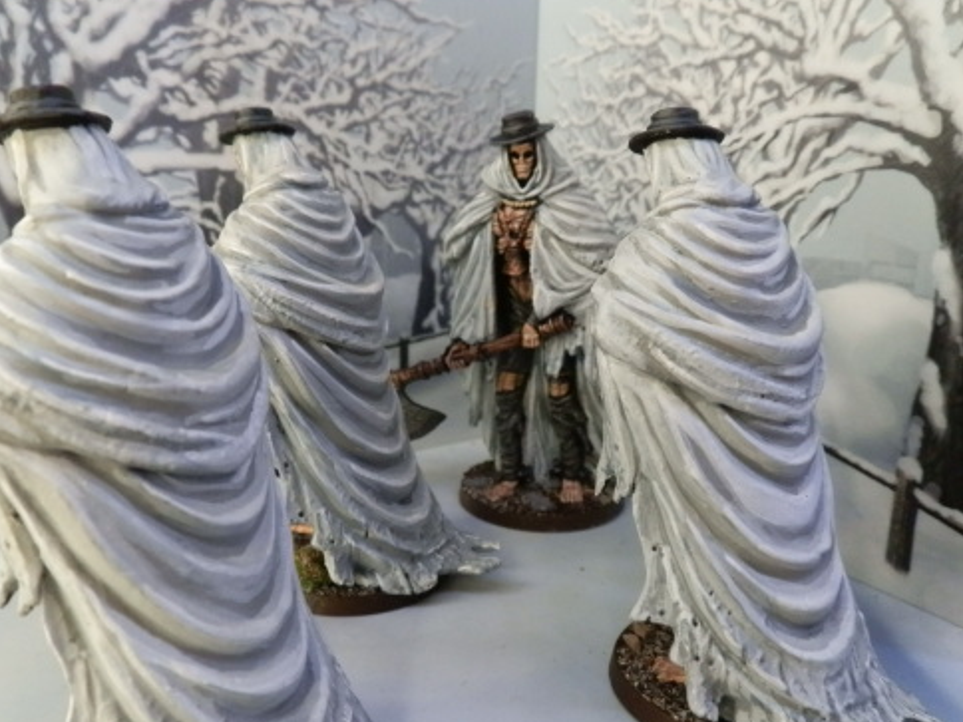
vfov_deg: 45.4
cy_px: 370
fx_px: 862
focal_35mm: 31
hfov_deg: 58.3
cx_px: 450
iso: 400
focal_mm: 5
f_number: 3.1
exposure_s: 1/160
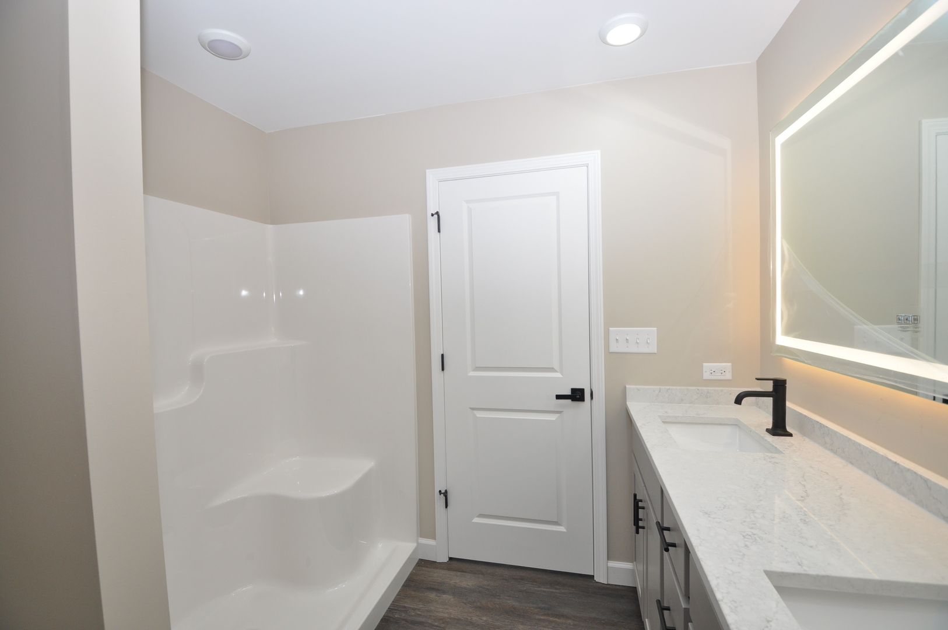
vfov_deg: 77.2
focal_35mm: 15
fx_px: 395
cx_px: 474
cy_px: 315
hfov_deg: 100.5
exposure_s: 1/125
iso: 400
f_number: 5.6
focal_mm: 10
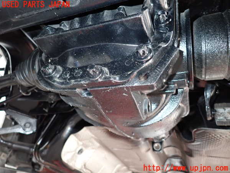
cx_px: 115
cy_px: 86
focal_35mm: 25
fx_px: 166
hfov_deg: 69.4
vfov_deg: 54.9
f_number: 5.6
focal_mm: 4.5
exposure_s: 1/30
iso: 640
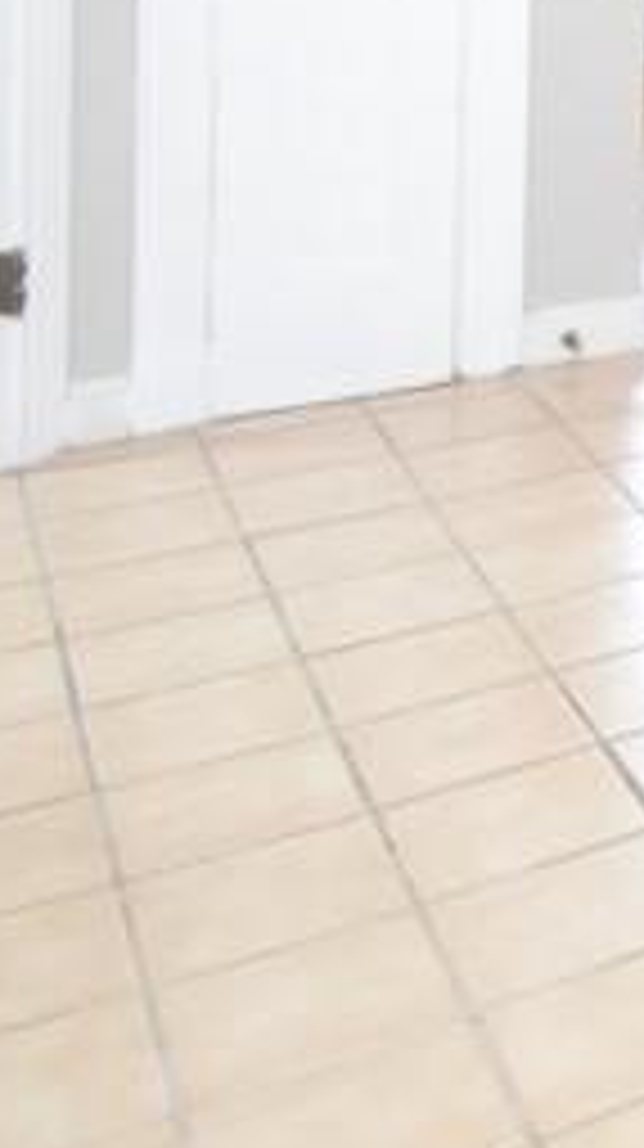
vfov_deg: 26.6
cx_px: 1671
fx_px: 2039
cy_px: -347
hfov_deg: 12.6
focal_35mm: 67
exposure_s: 1/125
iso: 2000
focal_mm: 10
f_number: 4.5
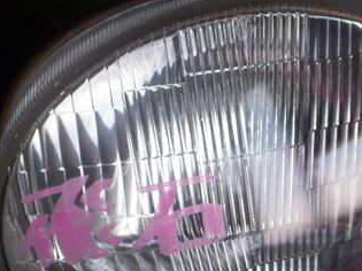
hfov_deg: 32.6
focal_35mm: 59
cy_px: 186
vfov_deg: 24.6
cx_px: 214
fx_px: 617
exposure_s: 1/100
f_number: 3.1
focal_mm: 5.5
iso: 250
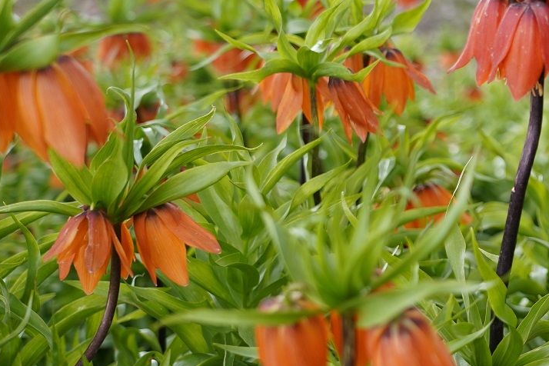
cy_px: 185
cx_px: 601
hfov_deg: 17.1
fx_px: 1769
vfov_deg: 11.8
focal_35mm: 116
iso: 500
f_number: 4
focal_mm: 46
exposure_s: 1/160
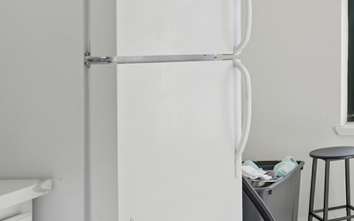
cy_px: 42
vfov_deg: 22.0
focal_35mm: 58
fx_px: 559
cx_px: 487
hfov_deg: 27.7
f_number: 4
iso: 125
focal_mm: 14
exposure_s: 1/250
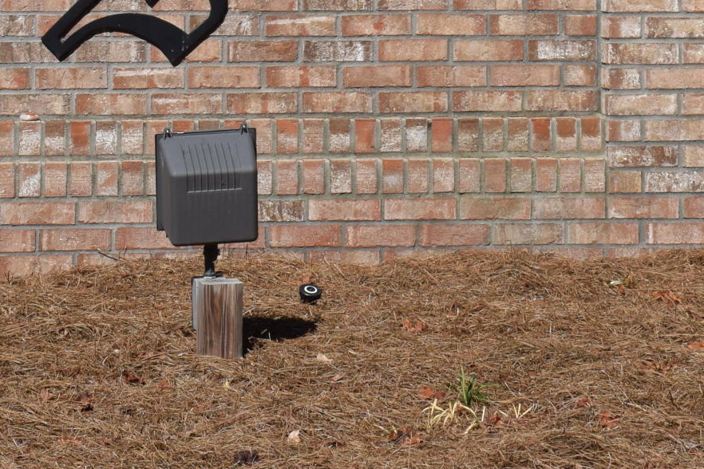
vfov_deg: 5.5
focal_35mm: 245
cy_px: -308
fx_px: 4791
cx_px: 410
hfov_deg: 8.4
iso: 100
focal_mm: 48
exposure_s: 1/200
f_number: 13
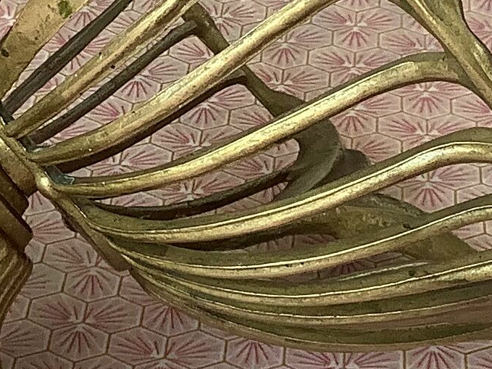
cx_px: 189
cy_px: 44
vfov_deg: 9.9
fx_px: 2117
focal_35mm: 149
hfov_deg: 13.2
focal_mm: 3.3
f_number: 2.4
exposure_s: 1/120
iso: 40
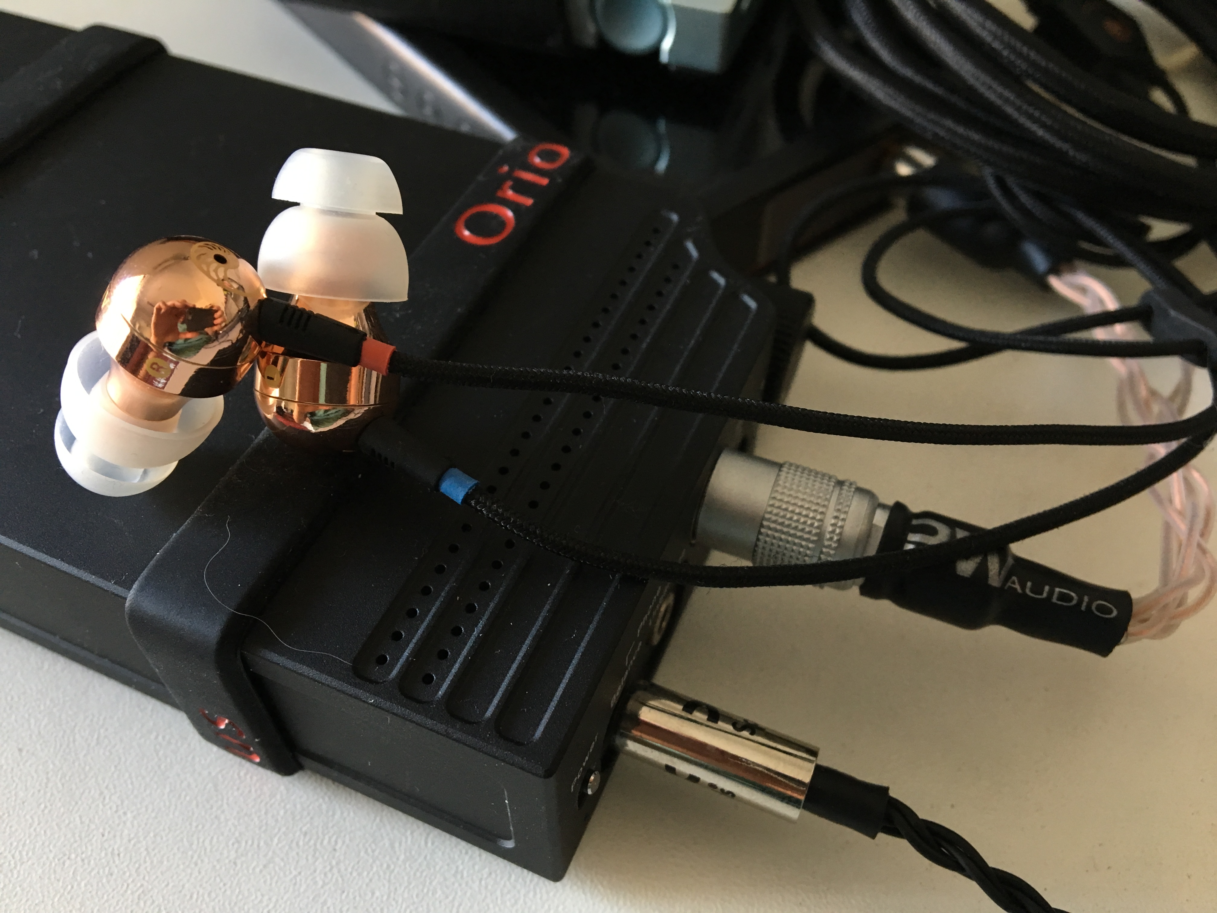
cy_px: 456
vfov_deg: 48.2
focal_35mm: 29
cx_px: 608
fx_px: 1020
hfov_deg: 61.7
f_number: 2.2
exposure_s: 1/33
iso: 125
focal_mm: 4.15
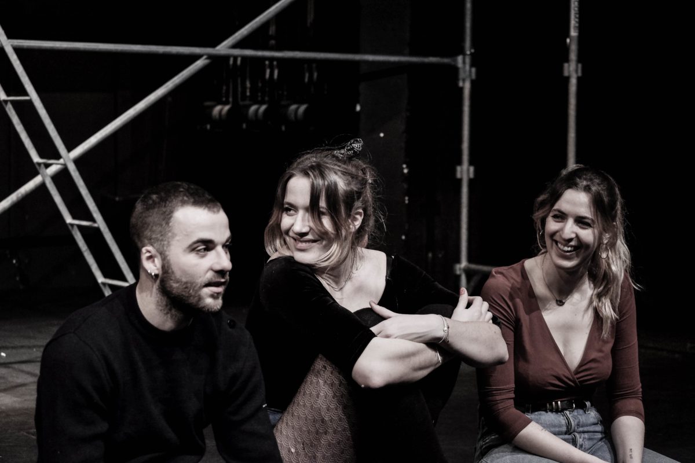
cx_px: 348
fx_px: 1602
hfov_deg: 24.5
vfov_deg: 16.5
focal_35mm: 83
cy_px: 232
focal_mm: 55
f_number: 4
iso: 2000
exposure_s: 1/125
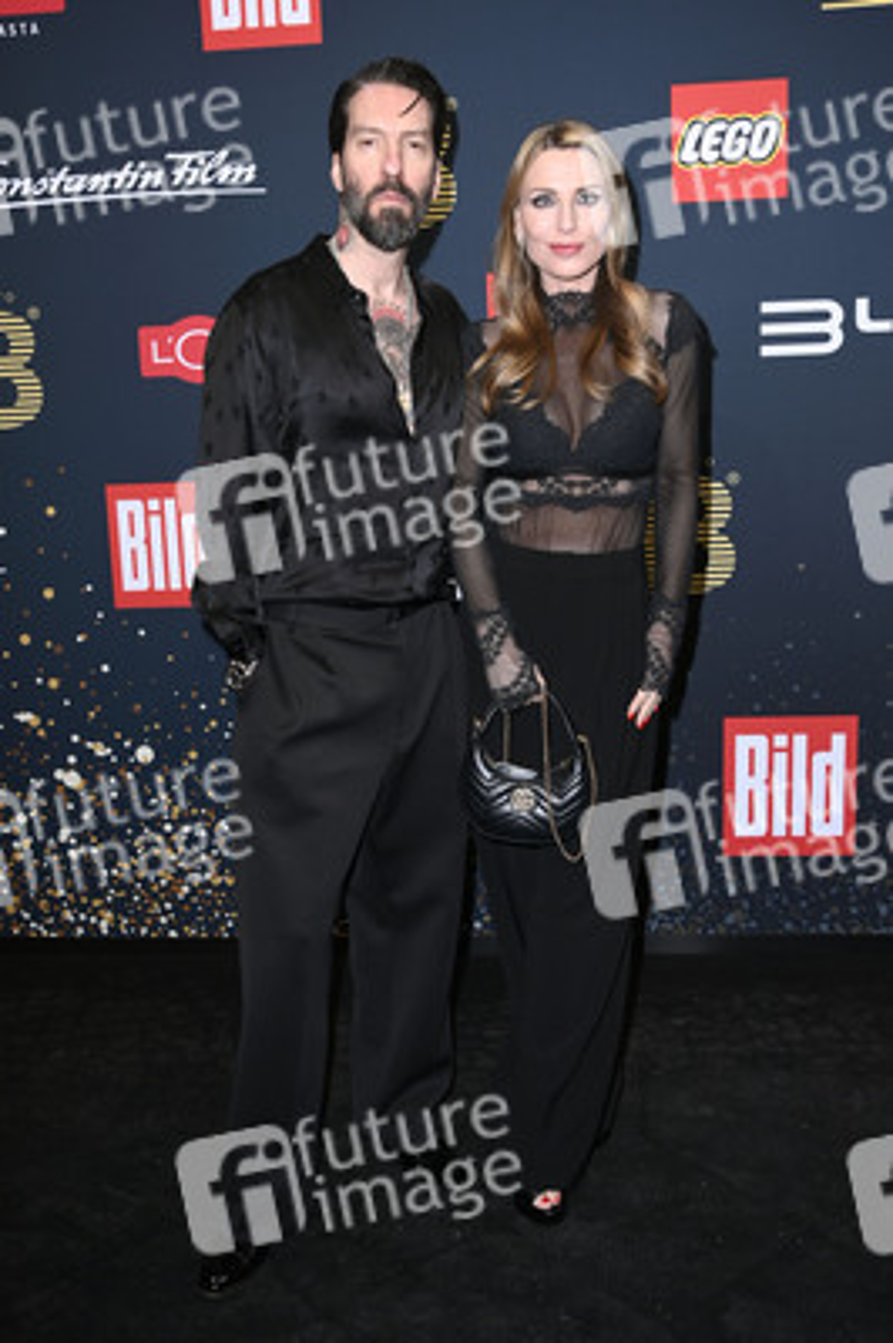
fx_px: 1267
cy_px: 672
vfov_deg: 55.8
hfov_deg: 38.8
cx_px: 446
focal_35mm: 34
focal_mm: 34
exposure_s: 1/250
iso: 320
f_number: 5.6
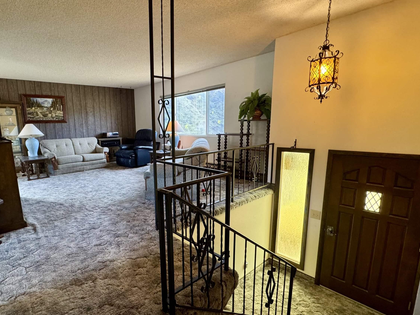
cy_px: 167
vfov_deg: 68.6
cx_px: 161
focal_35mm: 19
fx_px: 231
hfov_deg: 83.3
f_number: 2.2
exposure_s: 1/60
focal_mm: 2.22
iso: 320
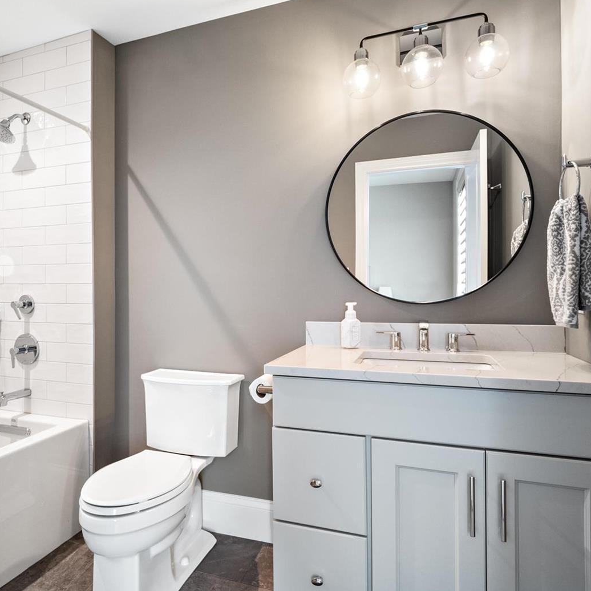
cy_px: 297
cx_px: 252
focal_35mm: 21
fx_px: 406
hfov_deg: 71.7
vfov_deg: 72.1
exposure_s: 1/8
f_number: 6.3
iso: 400
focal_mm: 8
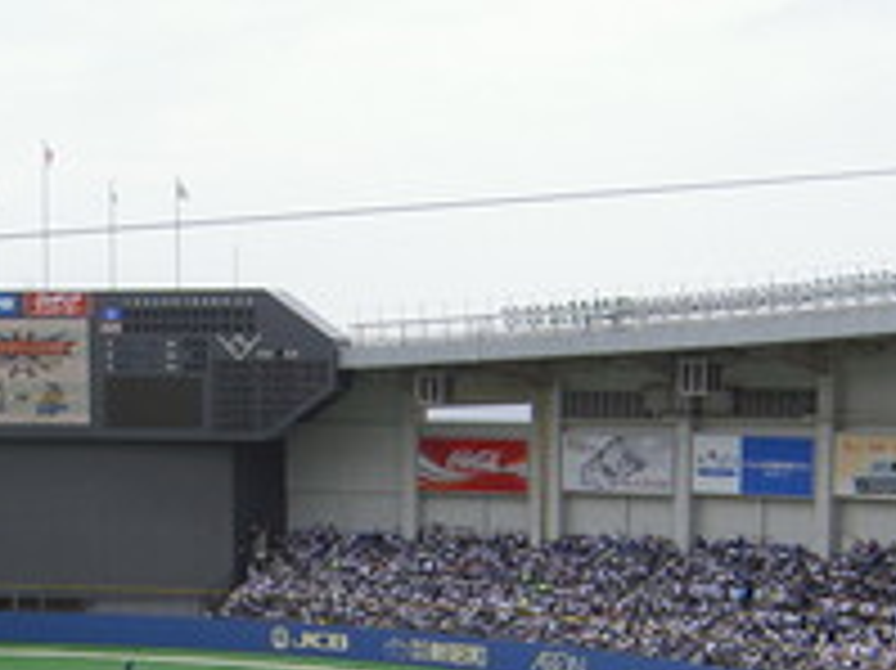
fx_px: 1992
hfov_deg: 25.4
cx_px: 450
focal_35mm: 77
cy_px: 648
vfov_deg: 18.7
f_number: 4.7
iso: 50
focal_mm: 5.6
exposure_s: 1/400
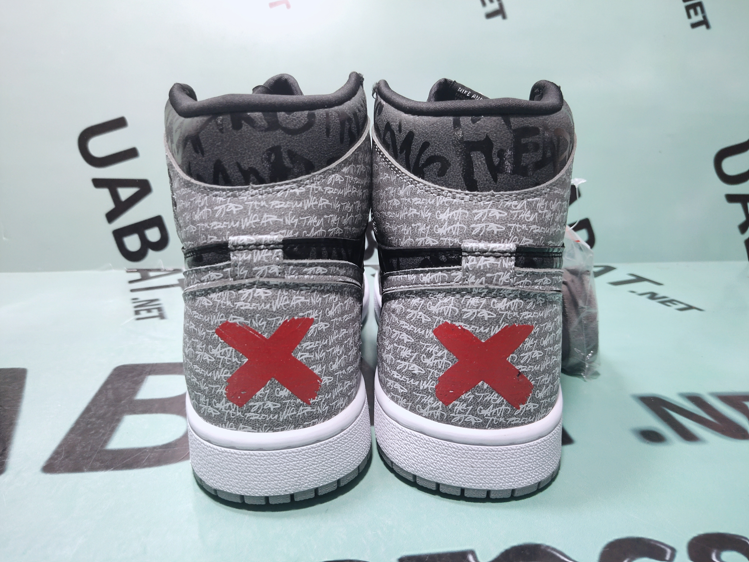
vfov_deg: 46.8
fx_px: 649
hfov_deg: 60.0
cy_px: 281
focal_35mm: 30
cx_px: 374
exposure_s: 1/100
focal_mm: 4.35
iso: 220
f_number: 1.79
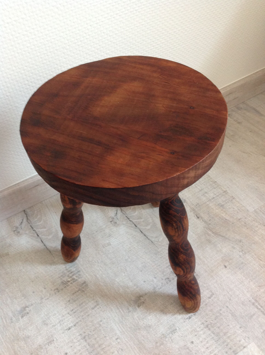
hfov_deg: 40.6
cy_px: 178
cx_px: 132
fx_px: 358
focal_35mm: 35
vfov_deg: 52.7
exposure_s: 1/15
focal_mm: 4.28
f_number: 2.4
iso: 200
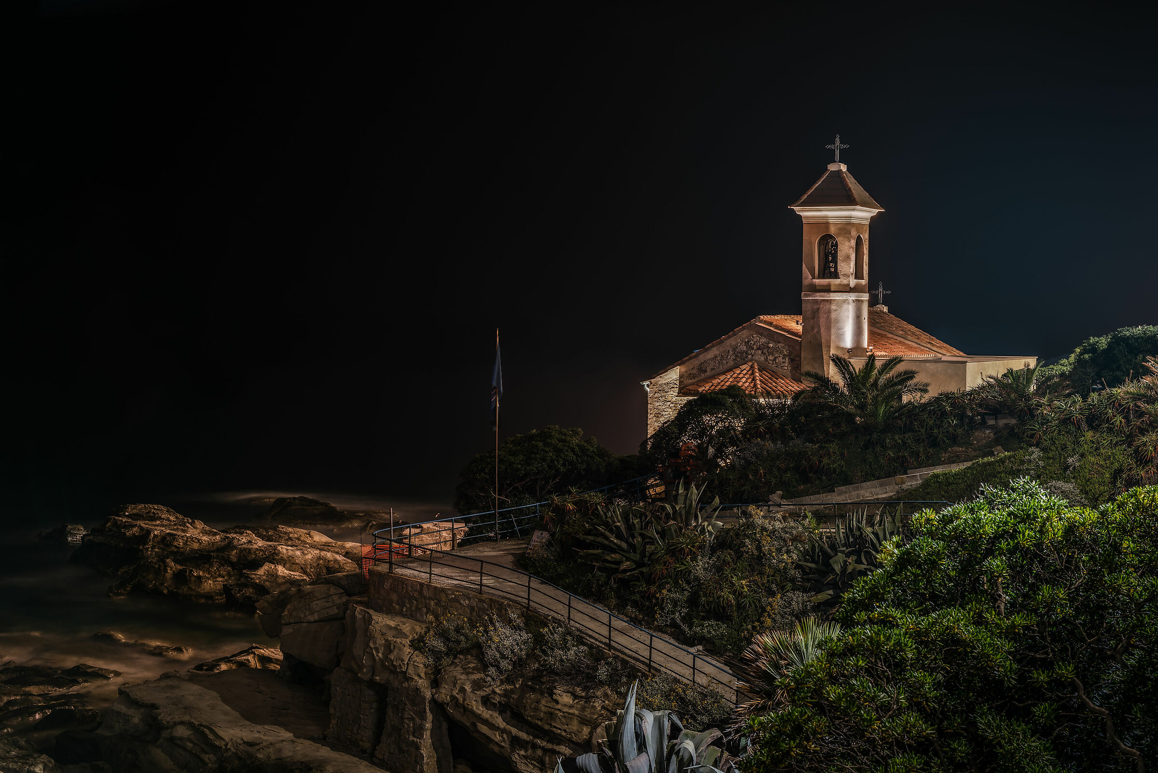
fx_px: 2252
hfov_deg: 28.8
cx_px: 579
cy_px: 386
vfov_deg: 19.5
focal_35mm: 70
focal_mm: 70
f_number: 11
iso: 100
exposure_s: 1/8
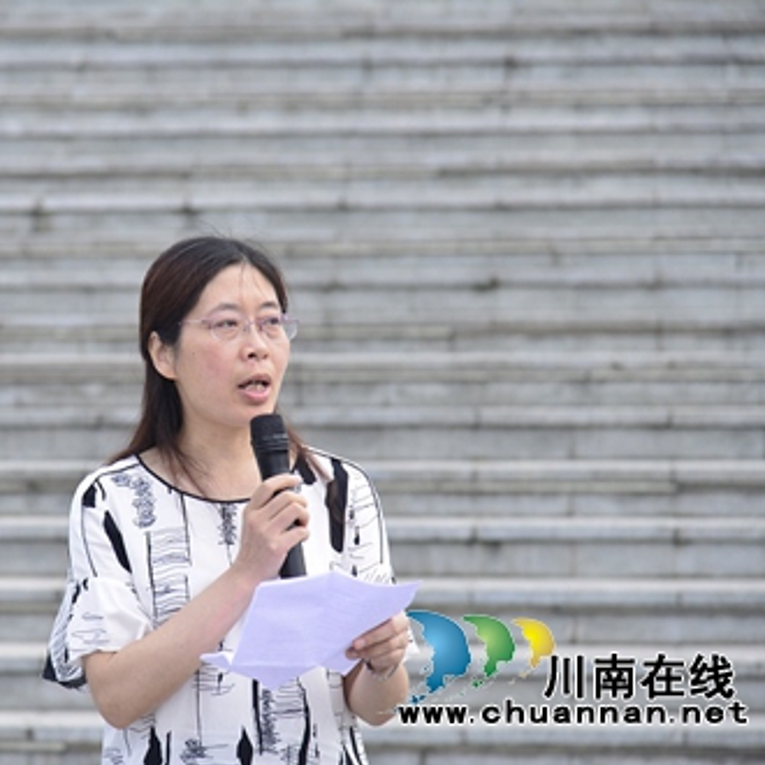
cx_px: 232
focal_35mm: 144
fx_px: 3600
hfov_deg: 12.1
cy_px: 381
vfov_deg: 12.1
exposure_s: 1/160
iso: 100
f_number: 5
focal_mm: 112
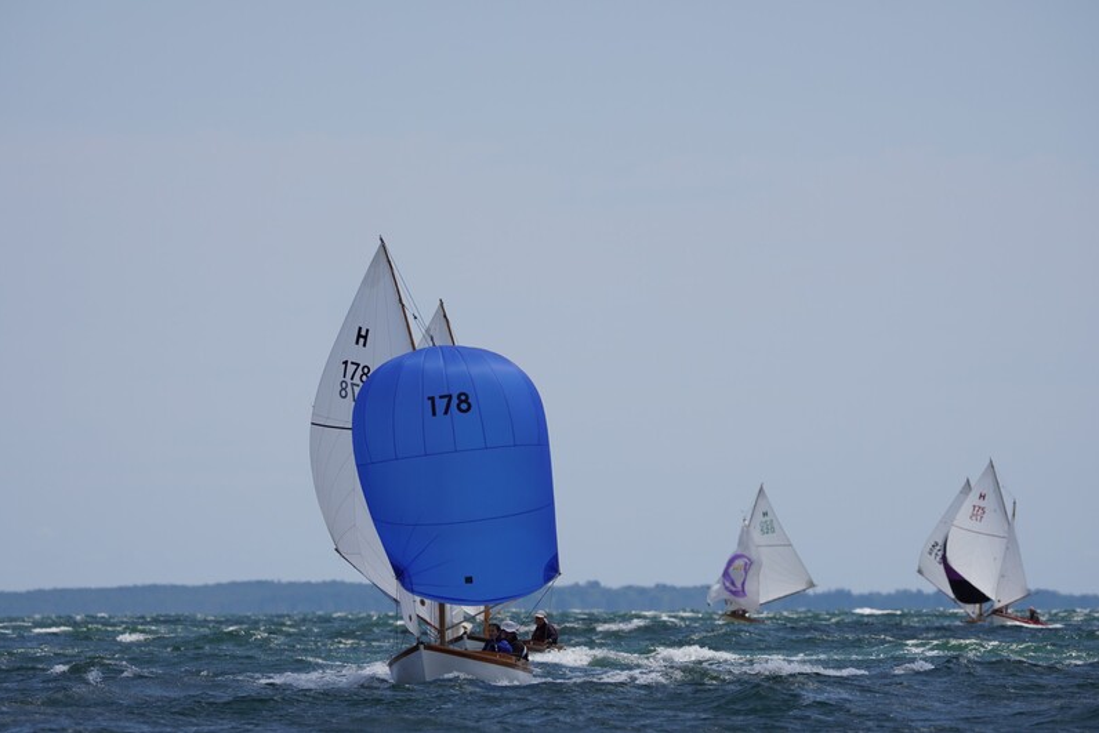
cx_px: 548
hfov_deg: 4.8
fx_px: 13022
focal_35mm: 427
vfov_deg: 3.2
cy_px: 366
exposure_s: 1/1250
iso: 100
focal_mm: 283
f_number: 5.6
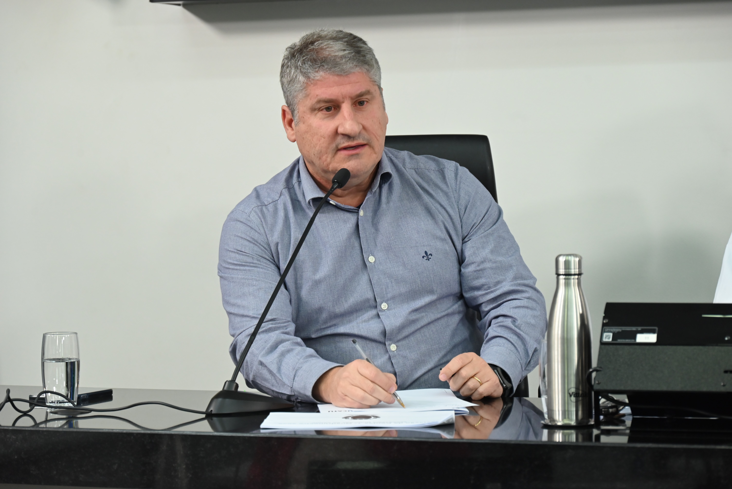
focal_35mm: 115
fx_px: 2339
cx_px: 366
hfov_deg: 17.8
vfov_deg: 11.9
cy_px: 244
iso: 2000
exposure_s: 1/125
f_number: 6.3
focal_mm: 115
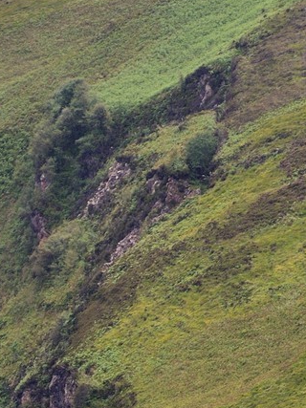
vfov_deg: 2.7
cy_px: 681
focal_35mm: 720
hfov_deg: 2.1
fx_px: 8490
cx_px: 465
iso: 400
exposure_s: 1/800
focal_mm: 200
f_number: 6.3
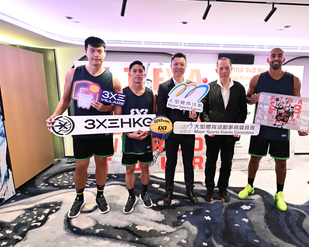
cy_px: 124
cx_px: 187
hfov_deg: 74.2
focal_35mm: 22
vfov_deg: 63.1
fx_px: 201
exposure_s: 1/160
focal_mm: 19
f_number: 2.8
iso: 4000
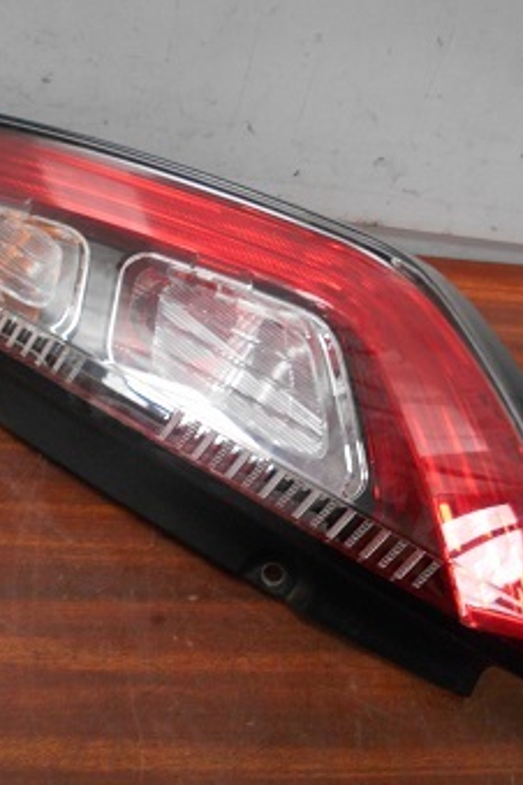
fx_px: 806
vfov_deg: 51.9
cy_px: 394
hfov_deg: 35.7
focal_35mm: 37
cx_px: 183
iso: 400
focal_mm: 4.6
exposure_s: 1/20
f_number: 3.2
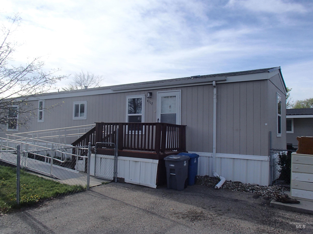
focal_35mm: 28
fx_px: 253
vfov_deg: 49.7
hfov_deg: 63.4
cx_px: 156
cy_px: 117
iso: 100
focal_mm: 5
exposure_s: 1/125
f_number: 11
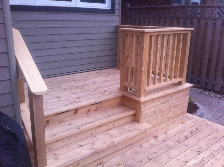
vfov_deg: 40.6
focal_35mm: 35
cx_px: 112
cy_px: 84
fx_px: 226
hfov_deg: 52.7
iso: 80
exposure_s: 1/120
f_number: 2.8
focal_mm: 3.85
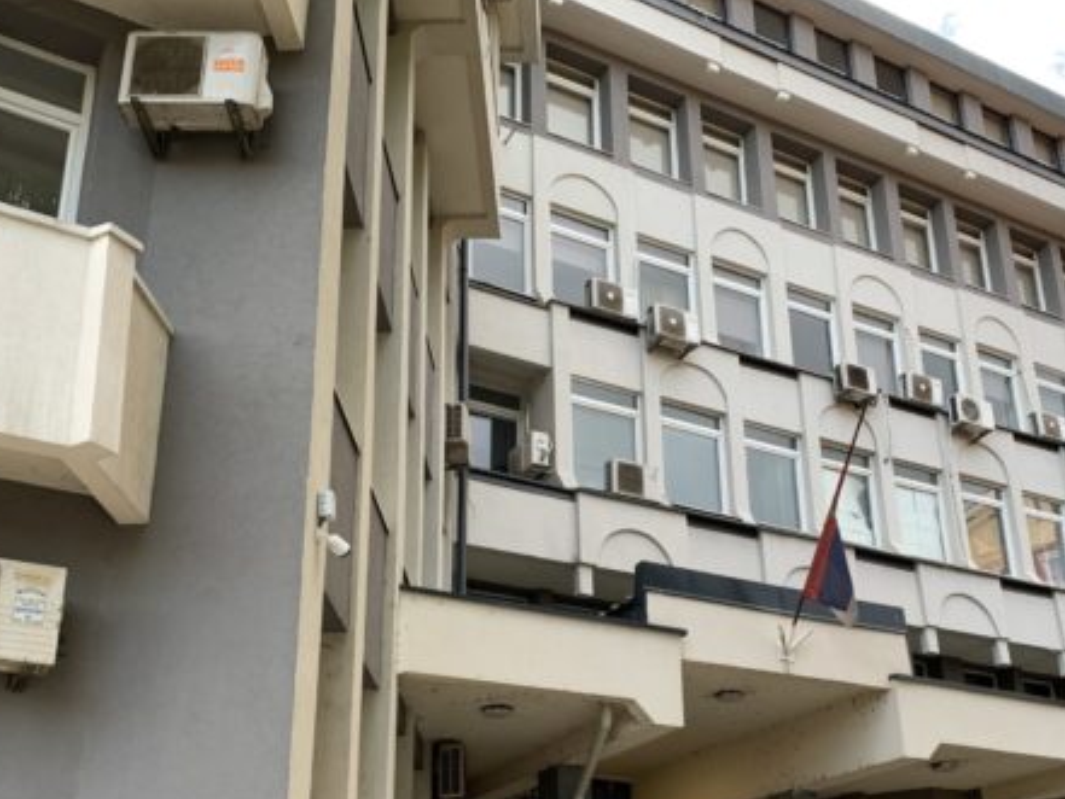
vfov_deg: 34.6
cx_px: 611
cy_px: 570
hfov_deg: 45.6
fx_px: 1262
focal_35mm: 41
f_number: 1.8
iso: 40
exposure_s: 1/121
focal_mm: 4.25
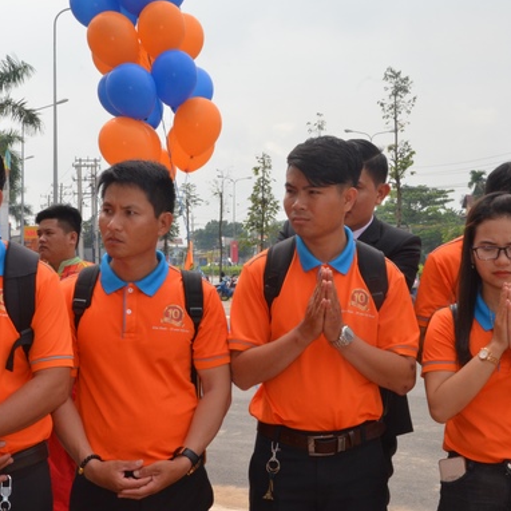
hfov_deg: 22.8
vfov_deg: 22.8
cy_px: 243
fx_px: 1265
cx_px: 247
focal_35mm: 76
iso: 1000
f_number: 25
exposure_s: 1/250
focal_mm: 35
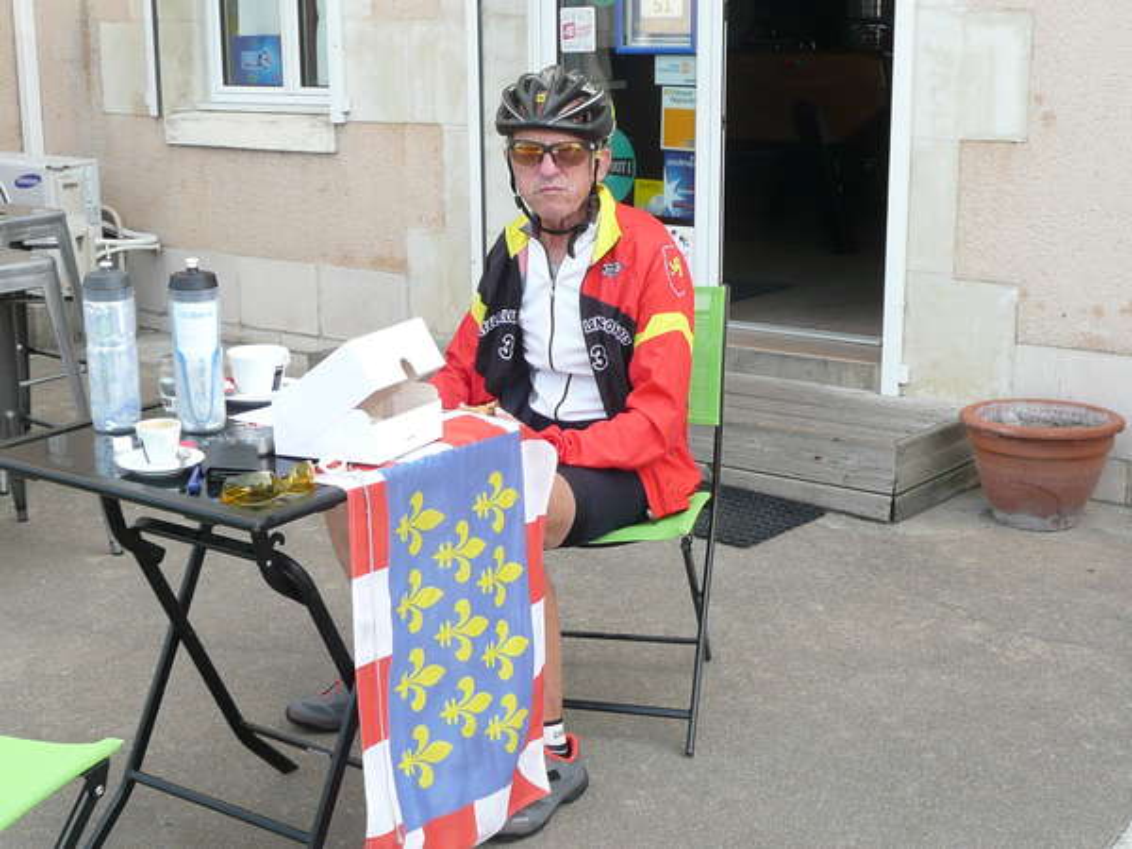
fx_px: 1668
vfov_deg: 28.6
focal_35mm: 51
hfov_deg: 37.5
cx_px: 566
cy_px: 424
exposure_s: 1/125
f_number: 3.6
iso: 100
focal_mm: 5.5
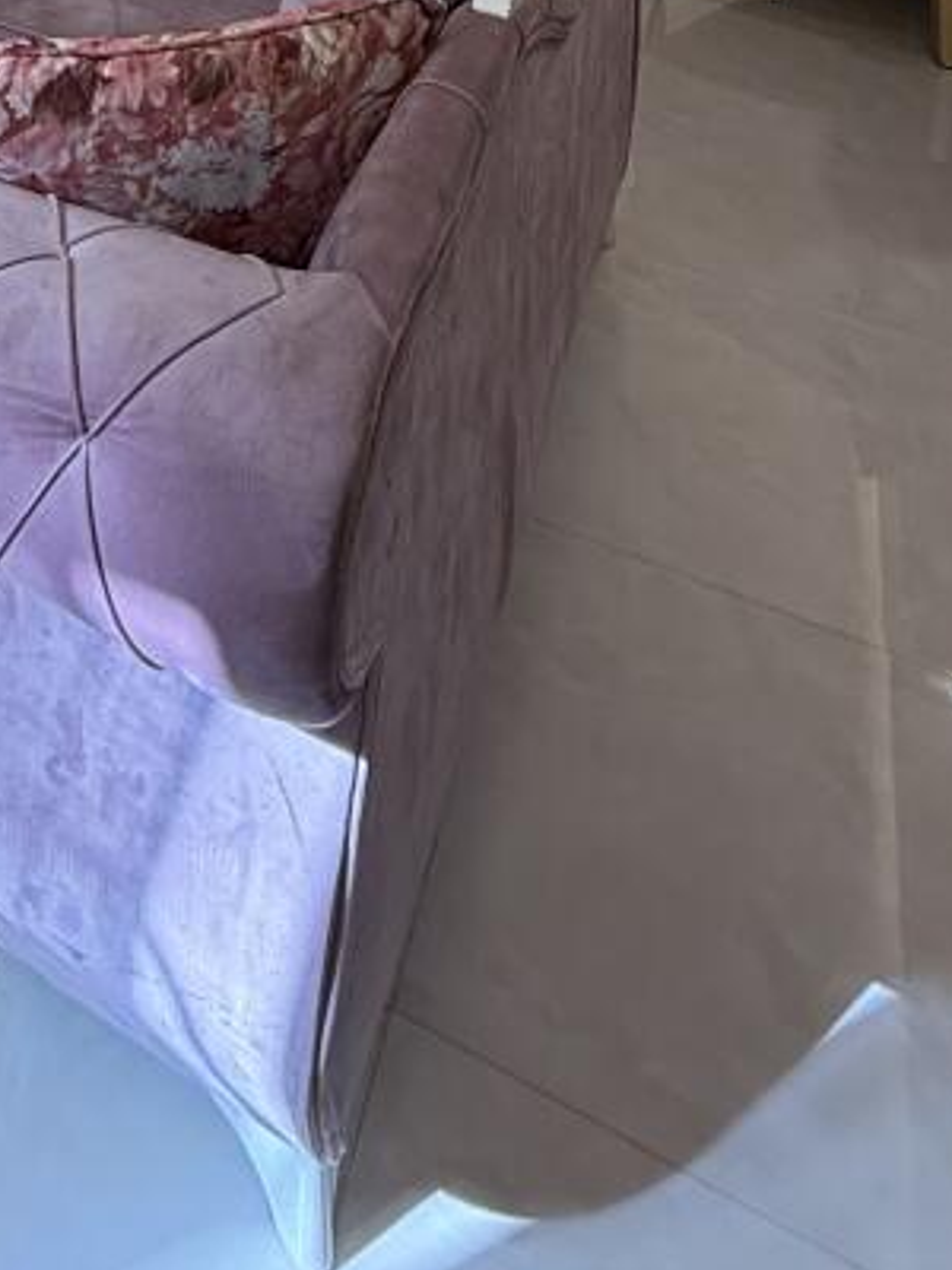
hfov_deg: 31.0
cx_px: -63
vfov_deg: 30.6
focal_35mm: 42
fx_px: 1540
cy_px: -524
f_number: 2.2
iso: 200
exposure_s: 1/50
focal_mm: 2.22
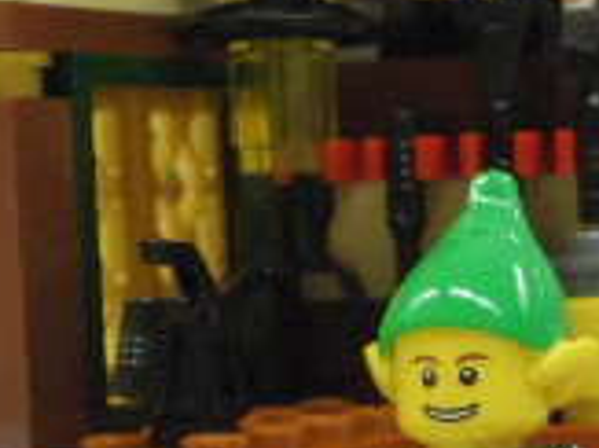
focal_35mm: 166
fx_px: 2870
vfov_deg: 8.9
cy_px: 419
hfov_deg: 11.7
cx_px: 680
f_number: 4.5
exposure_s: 1/60
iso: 1600
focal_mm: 8.1
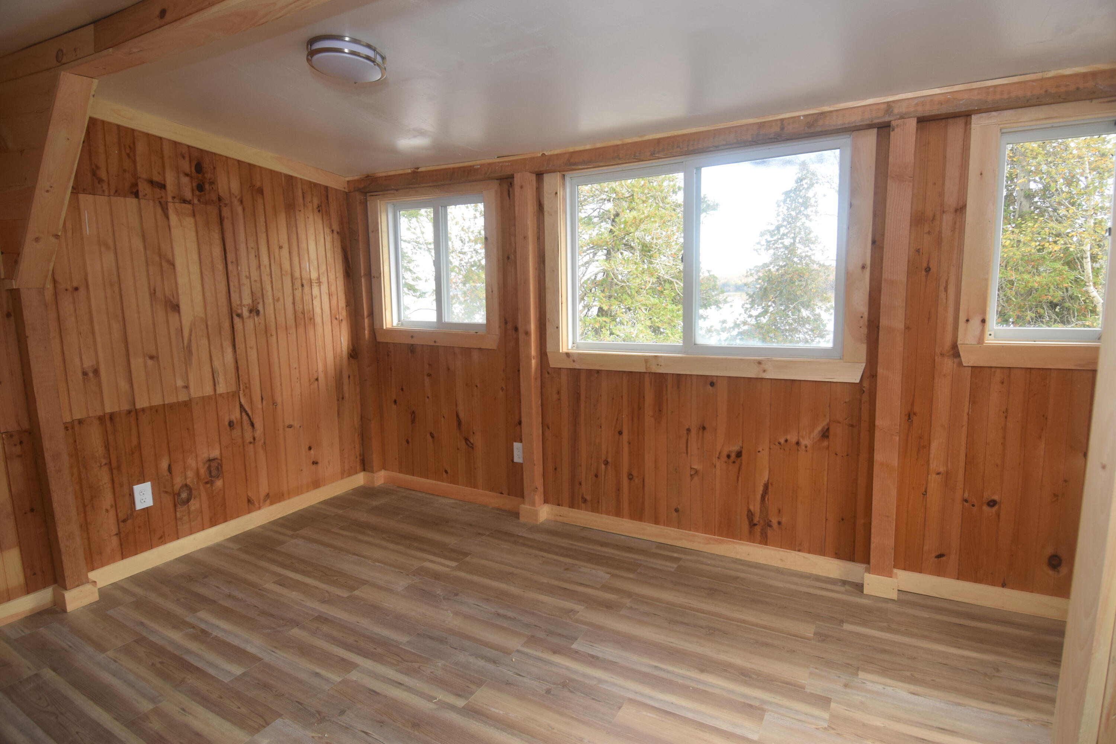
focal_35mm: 18
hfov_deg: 90.0
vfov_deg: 67.4
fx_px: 558
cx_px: 558
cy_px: 372
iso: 450
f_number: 5.6
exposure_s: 1/125
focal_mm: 12
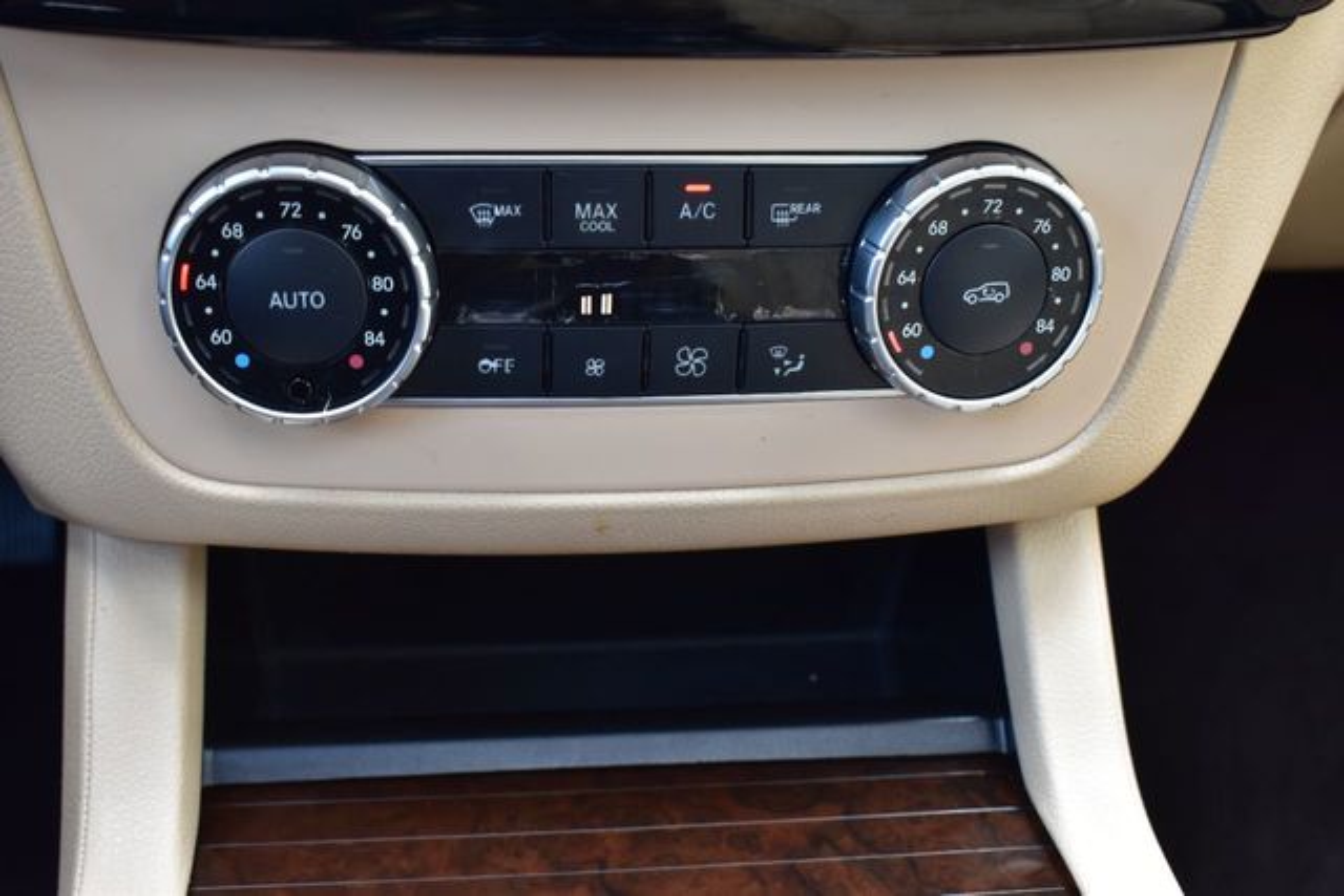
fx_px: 1736
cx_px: 672
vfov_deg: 29.0
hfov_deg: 42.3
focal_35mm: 46
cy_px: 448
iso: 400
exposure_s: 1/25
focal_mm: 31
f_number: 7.1
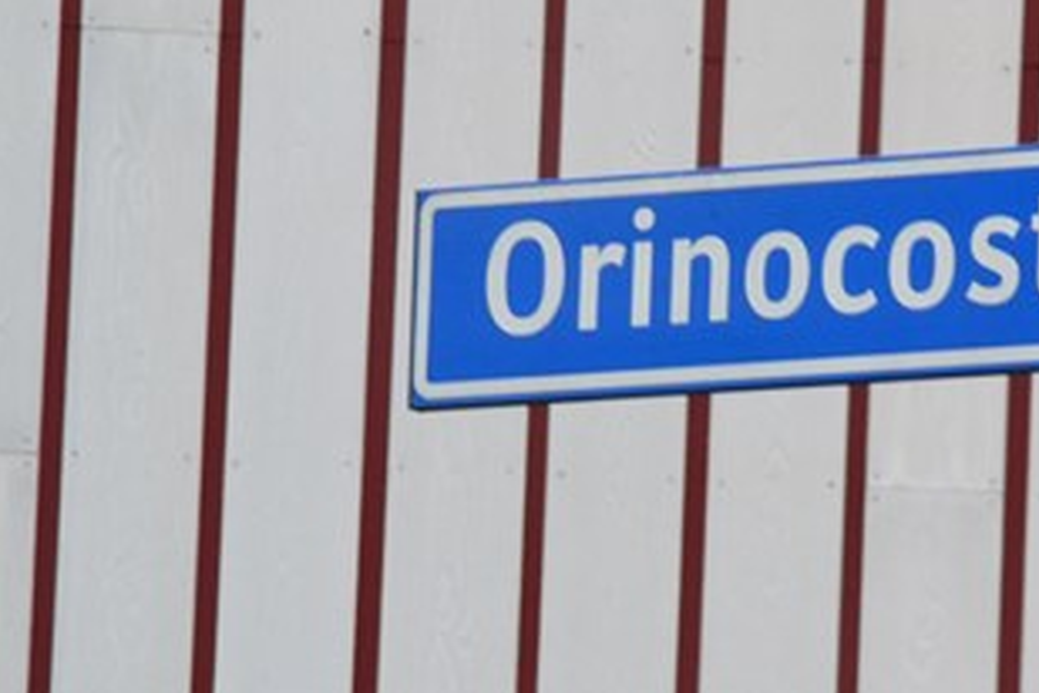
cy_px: 205
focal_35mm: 582
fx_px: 16796
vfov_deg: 2.4
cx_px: 777
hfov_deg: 3.5
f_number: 40
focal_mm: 200
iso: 1400
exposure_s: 1/100
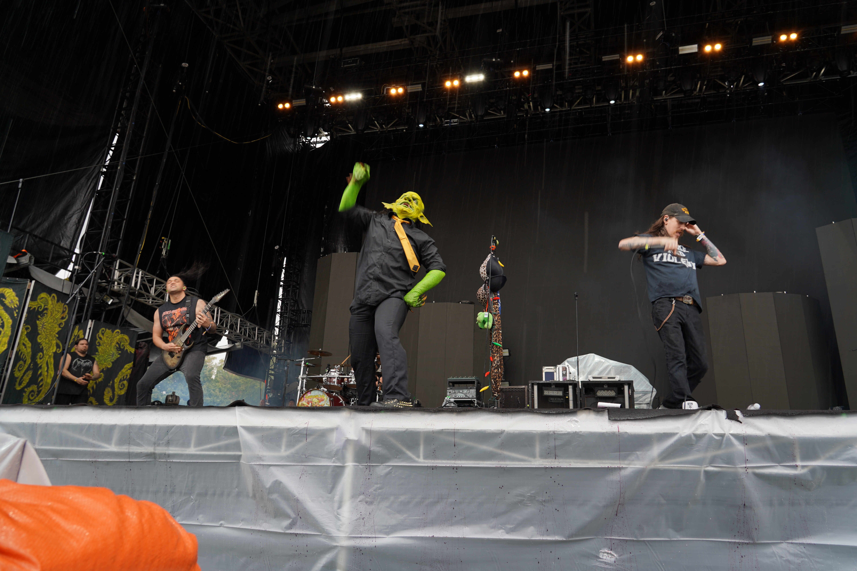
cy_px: 286
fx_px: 571
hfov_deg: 73.7
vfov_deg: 53.1
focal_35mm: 24
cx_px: 428
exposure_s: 1/60
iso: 100
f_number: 5.6
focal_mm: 24
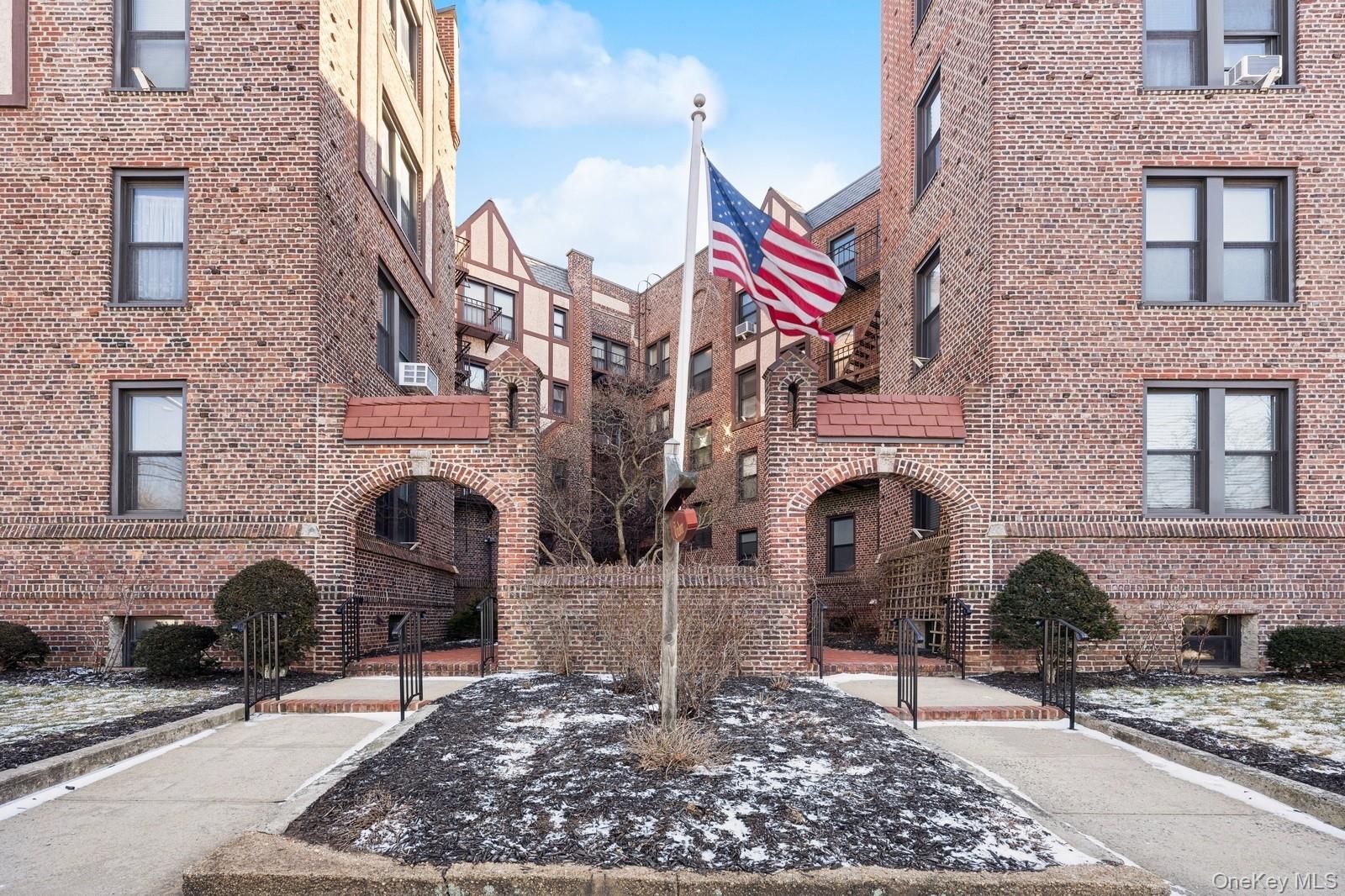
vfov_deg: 81.2
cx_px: 672
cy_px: 448
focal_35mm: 14
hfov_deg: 104.3
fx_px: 523
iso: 100
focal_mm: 14
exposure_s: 1/15
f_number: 11
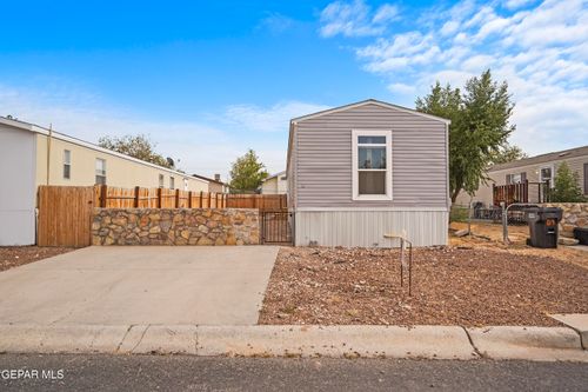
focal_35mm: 22
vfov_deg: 57.2
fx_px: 359
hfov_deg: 78.6
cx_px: 294
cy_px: 196
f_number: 8
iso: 100
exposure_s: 1/125
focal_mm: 22
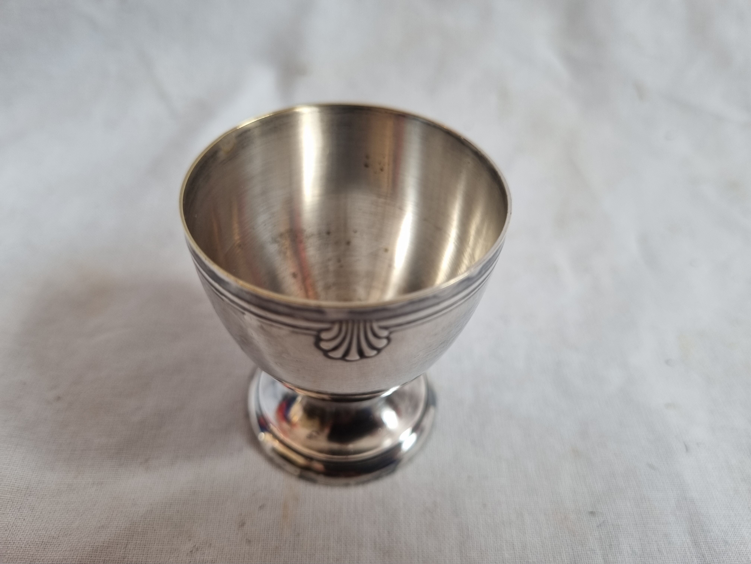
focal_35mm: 26
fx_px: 564
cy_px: 282
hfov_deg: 67.3
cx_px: 376
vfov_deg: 53.1
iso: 125
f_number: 1.8
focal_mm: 5.4
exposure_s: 1/100
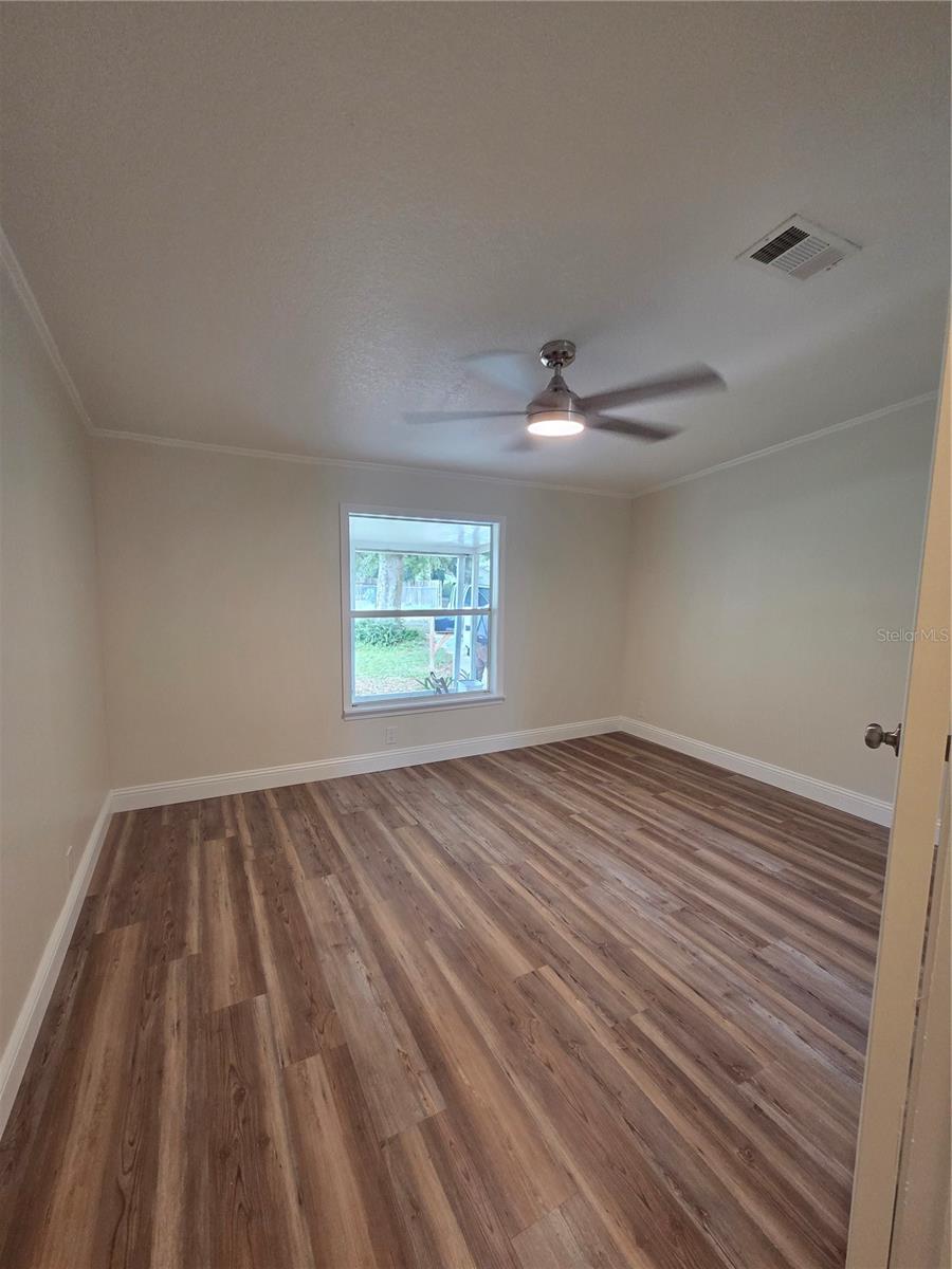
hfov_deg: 89.9
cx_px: 476
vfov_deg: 106.2
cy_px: 634
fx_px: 477
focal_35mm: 13
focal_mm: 2.2
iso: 320
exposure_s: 1/60
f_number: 2.2
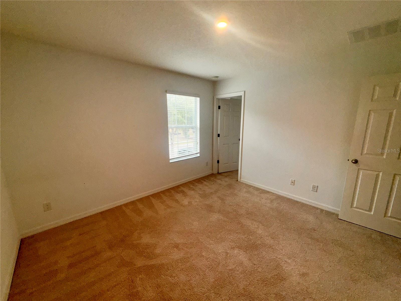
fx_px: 162
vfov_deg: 85.7
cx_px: 200
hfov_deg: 102.1
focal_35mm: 14
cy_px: 150
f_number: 2.2
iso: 40
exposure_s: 1/122
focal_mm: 2.22
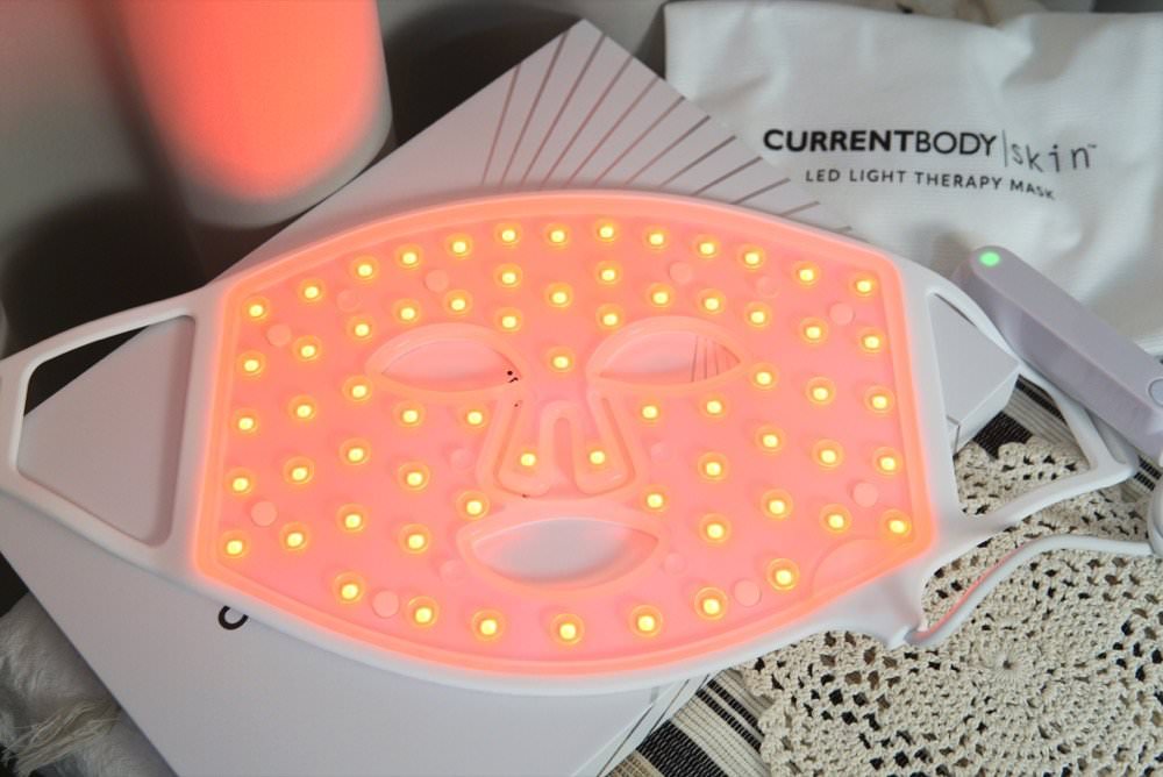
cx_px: 582
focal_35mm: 45
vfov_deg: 29.9
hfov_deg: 43.6
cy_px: 388
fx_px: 1455
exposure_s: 1/160
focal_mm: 30
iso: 250
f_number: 4
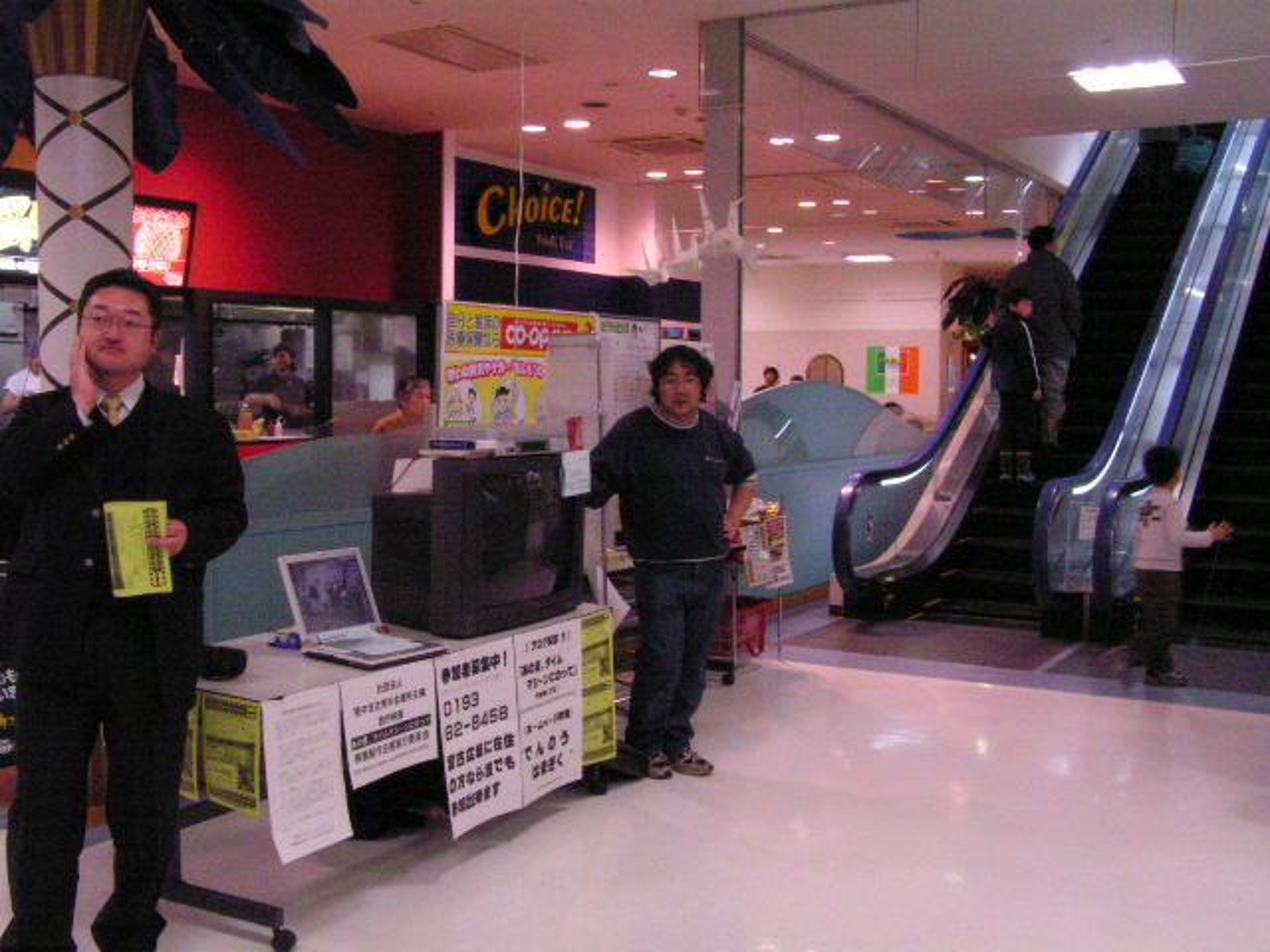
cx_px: 635
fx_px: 1394
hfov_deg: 49.0
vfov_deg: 37.7
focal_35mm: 38
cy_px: 476
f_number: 8
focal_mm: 6.3
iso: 400
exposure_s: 1/20
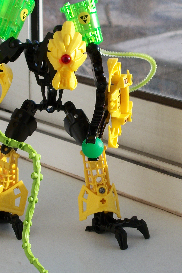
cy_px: 132
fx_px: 842
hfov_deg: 12.3
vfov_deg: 18.4
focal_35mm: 111
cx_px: 70
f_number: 4
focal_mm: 9.7
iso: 80
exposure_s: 1/640
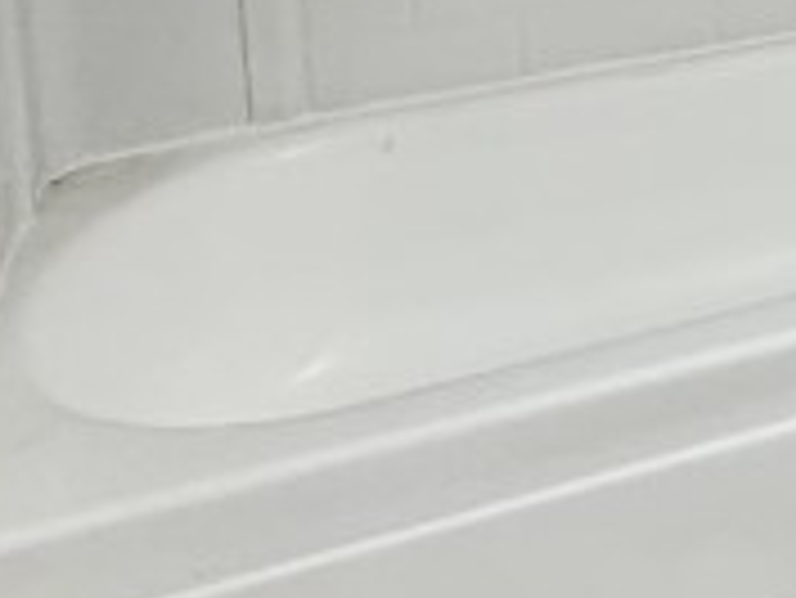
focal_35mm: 81
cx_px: 1628
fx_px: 1864
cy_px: -423
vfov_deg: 15.9
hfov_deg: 17.1
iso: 400
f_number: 2.2
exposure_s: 1/60
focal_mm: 2.22
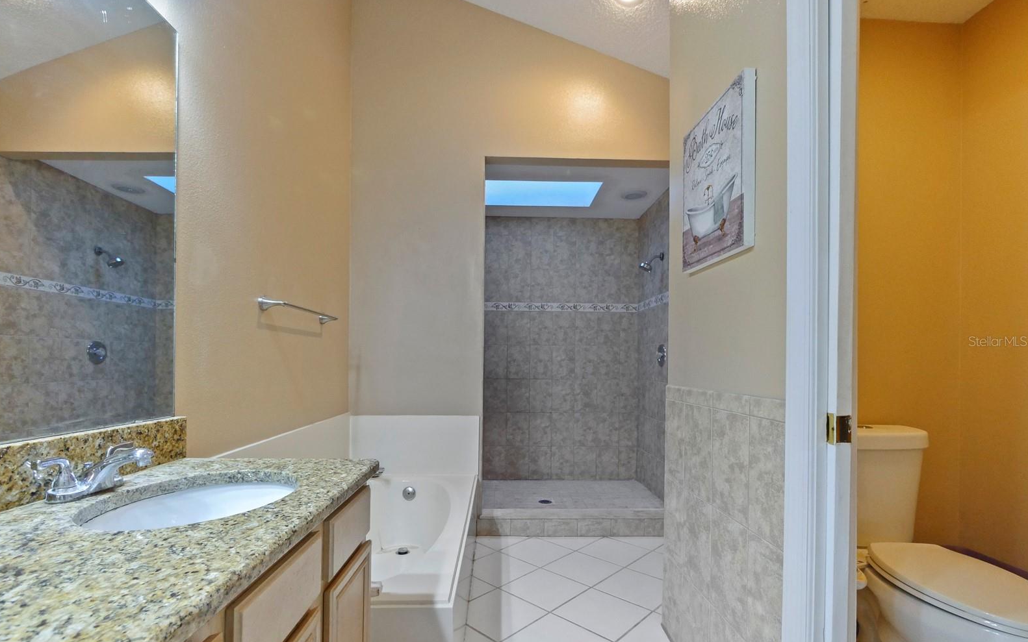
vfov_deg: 74.7
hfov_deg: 101.5
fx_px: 420
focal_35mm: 15
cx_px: 510
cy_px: 341
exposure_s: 1/60
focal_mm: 7
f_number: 4
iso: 1600
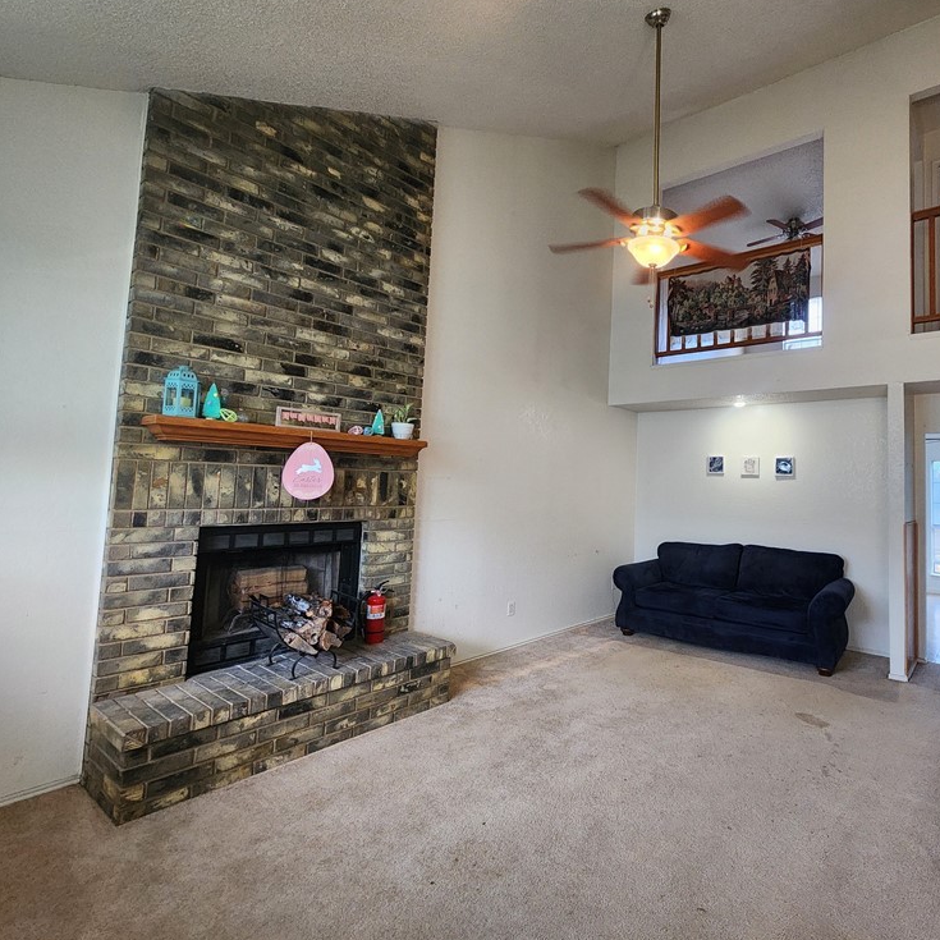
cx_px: 629
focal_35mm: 16
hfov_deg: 84.3
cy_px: 453
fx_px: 492
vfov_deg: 87.4
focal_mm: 2.2
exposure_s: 1/60
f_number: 2.2
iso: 320
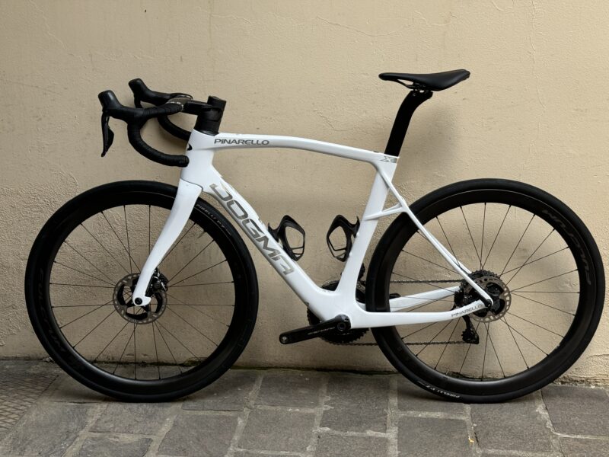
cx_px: 304
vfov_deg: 30.3
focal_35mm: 48
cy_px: 228
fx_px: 844
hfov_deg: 39.7
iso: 64
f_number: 1.78
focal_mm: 6.76
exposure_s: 1/731
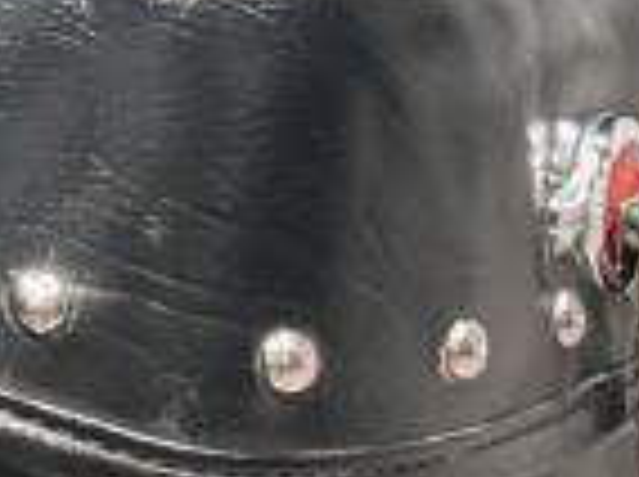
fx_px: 3612
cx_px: -997
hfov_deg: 8.9
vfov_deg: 7.2
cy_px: -558
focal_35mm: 196
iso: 40
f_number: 1.6
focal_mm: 5.96
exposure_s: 1/120
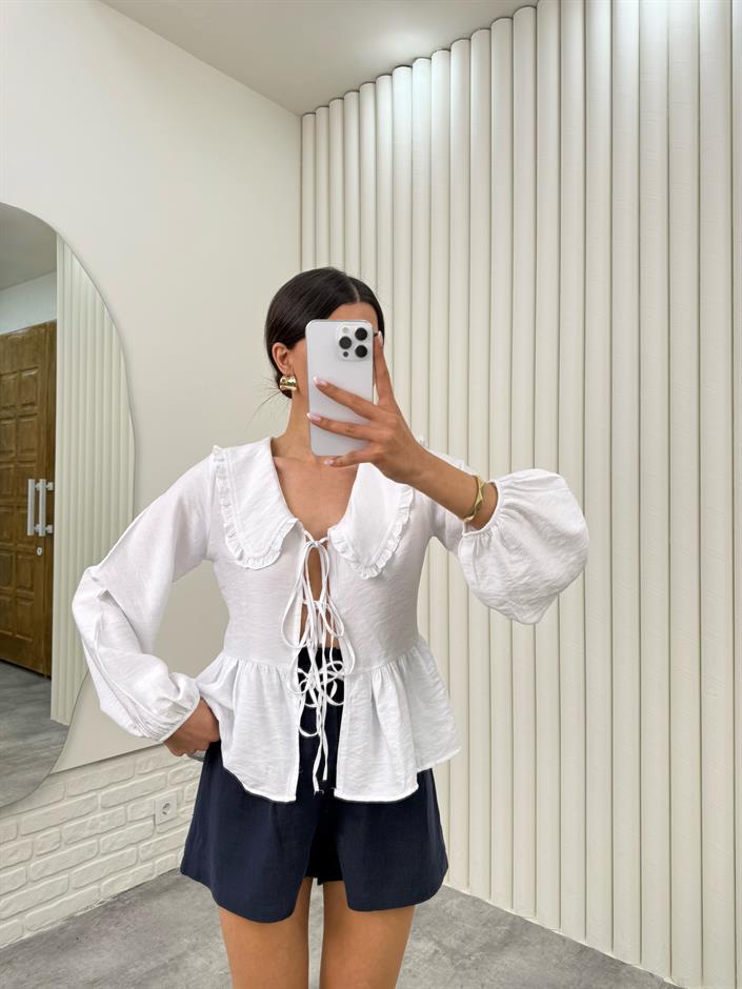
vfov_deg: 71.6
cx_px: 371
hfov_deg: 56.8
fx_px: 686
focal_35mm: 24
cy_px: 494
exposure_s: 1/325
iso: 80
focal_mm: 6.76
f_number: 1.78
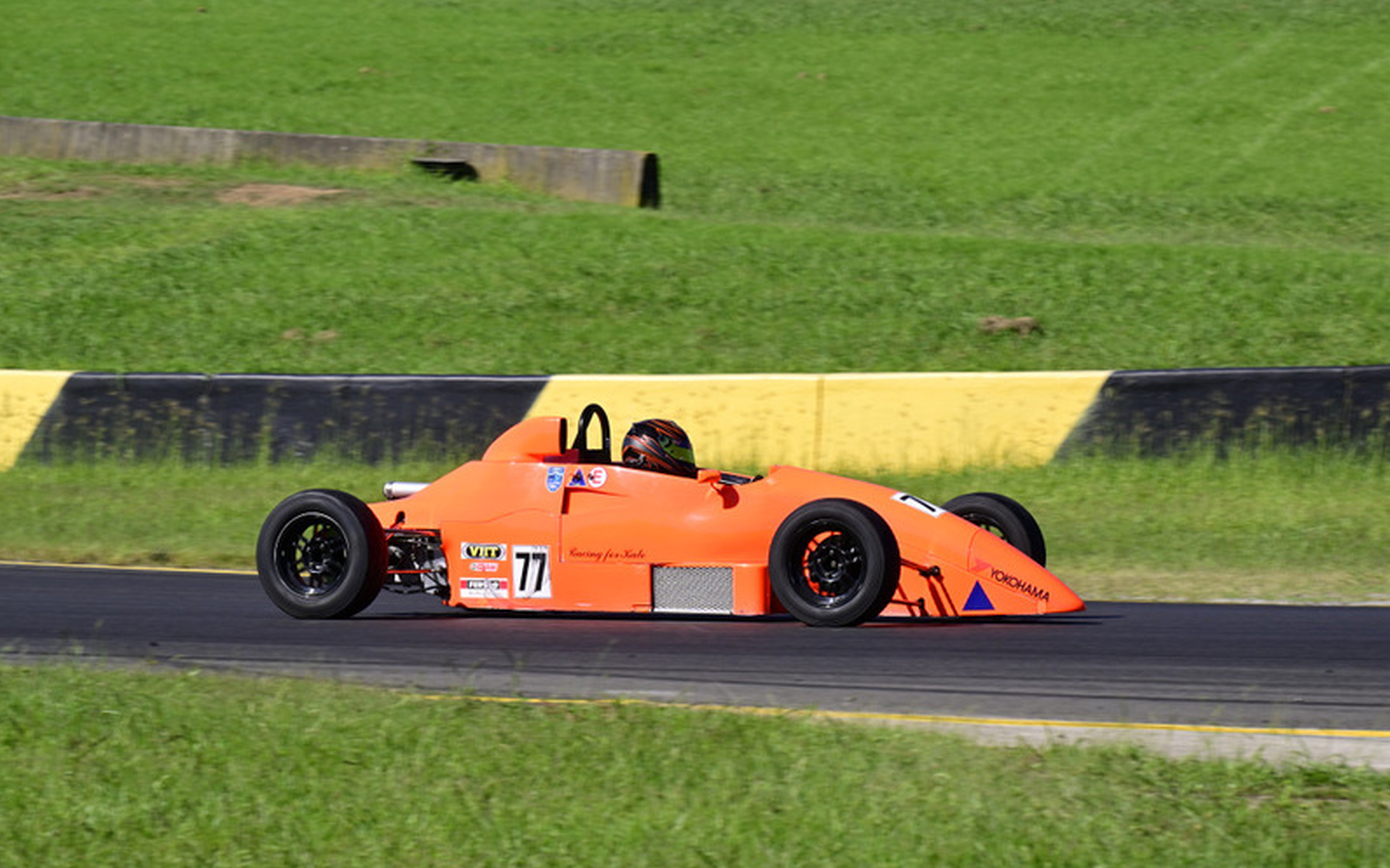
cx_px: 697
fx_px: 7764
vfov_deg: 6.4
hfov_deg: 10.2
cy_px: 414
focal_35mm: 205
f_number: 11
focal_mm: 200
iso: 400
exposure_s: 1/640
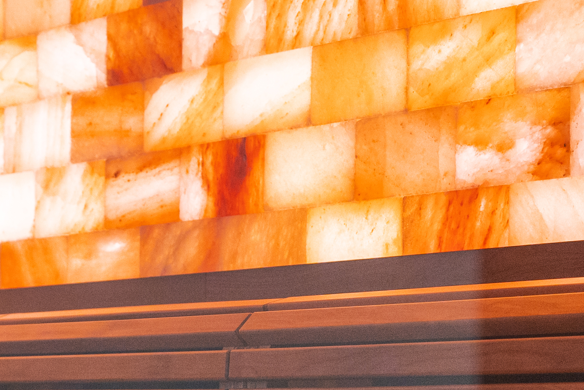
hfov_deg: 12.2
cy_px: 621
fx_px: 2709
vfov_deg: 8.0
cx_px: 39
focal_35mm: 167
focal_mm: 51
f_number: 4
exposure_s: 1/125
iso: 1250
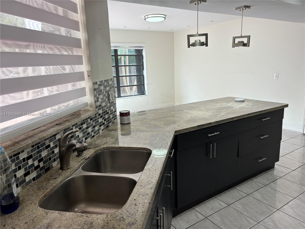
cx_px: 152
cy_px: 114
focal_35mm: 26
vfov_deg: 53.1
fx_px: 229
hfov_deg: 67.3
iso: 40
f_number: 1.6
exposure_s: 1/120
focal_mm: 5.96
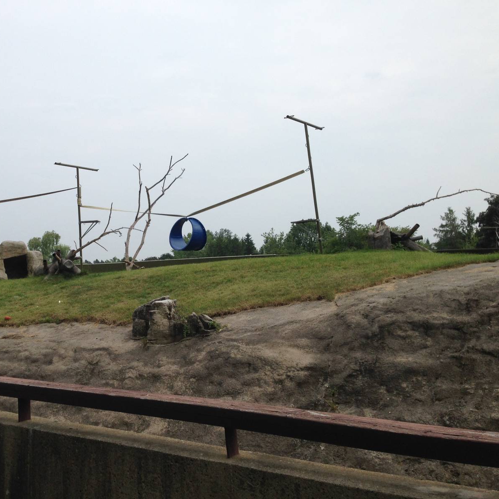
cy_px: 249
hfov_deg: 42.4
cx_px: 174
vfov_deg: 42.8
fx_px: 636
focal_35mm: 39
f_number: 2.4
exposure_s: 1/1506
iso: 50
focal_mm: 4.12
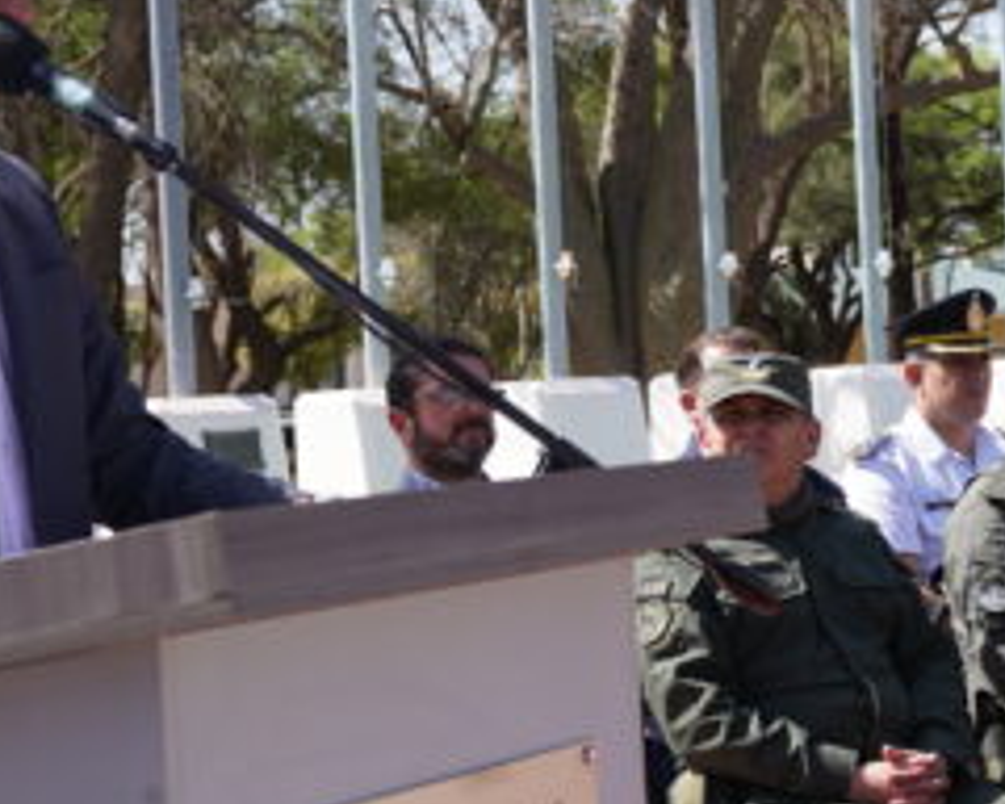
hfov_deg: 17.5
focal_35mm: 105
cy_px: 348
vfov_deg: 14.7
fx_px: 3123
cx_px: 1185
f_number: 4
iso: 125
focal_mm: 35
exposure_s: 1/640
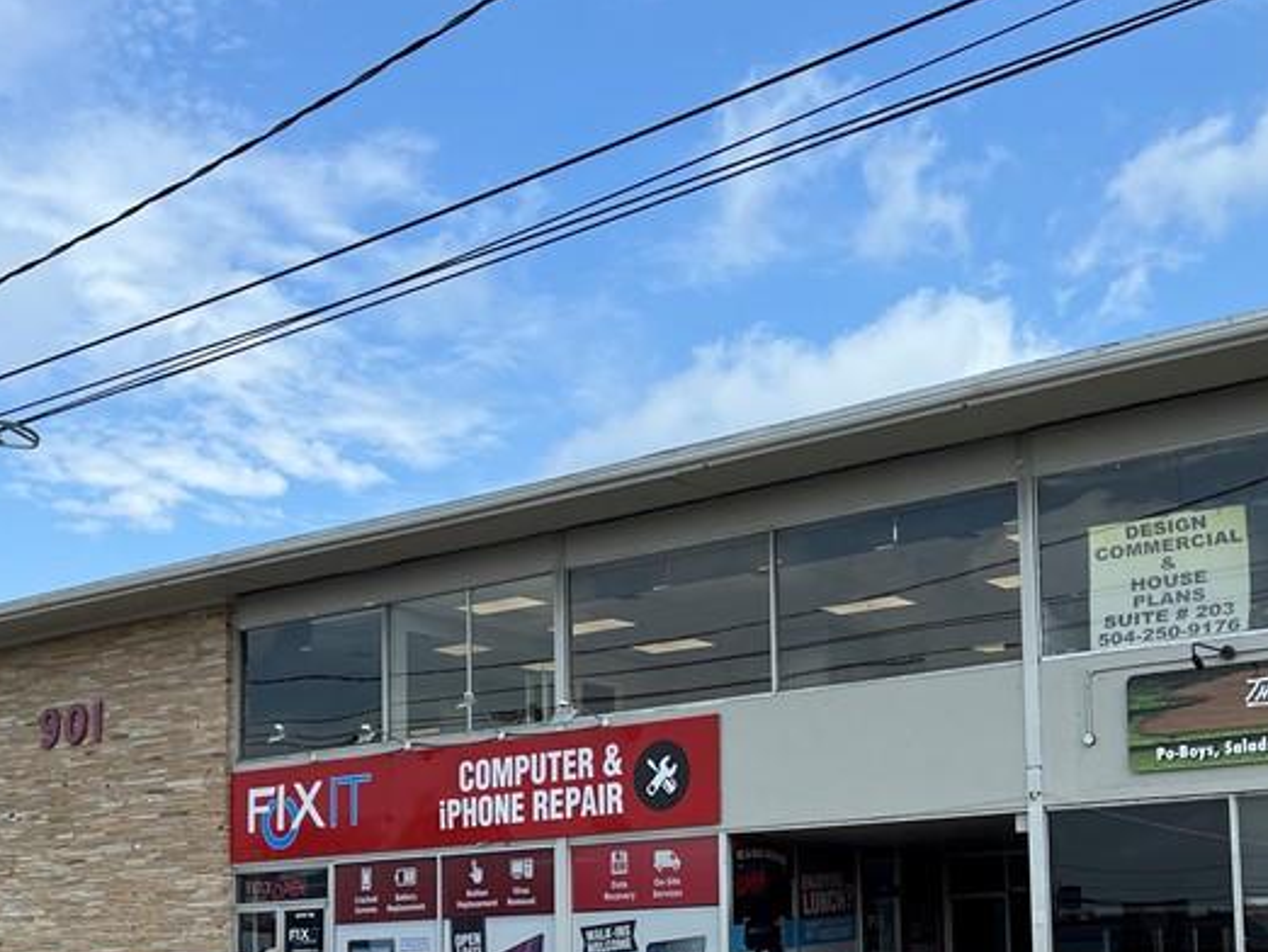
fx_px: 1869
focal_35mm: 51
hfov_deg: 37.5
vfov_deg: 27.9
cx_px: 673
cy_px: 787
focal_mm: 5.7
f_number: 1.5
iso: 50
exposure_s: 1/3571
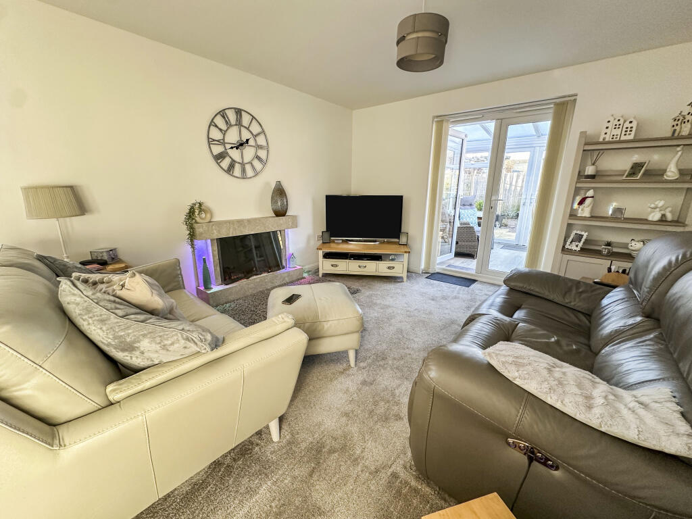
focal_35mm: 14
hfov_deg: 102.1
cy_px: 260
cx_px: 346
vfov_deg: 85.7
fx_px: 280
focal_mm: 2.22
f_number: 2.2
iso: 200
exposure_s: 1/100
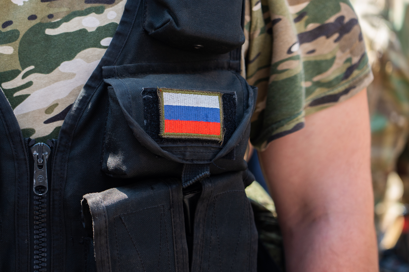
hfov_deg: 19.5
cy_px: 136
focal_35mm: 105
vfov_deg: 13.0
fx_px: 1193
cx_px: 204
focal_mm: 105
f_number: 4
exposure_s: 1/500
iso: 500
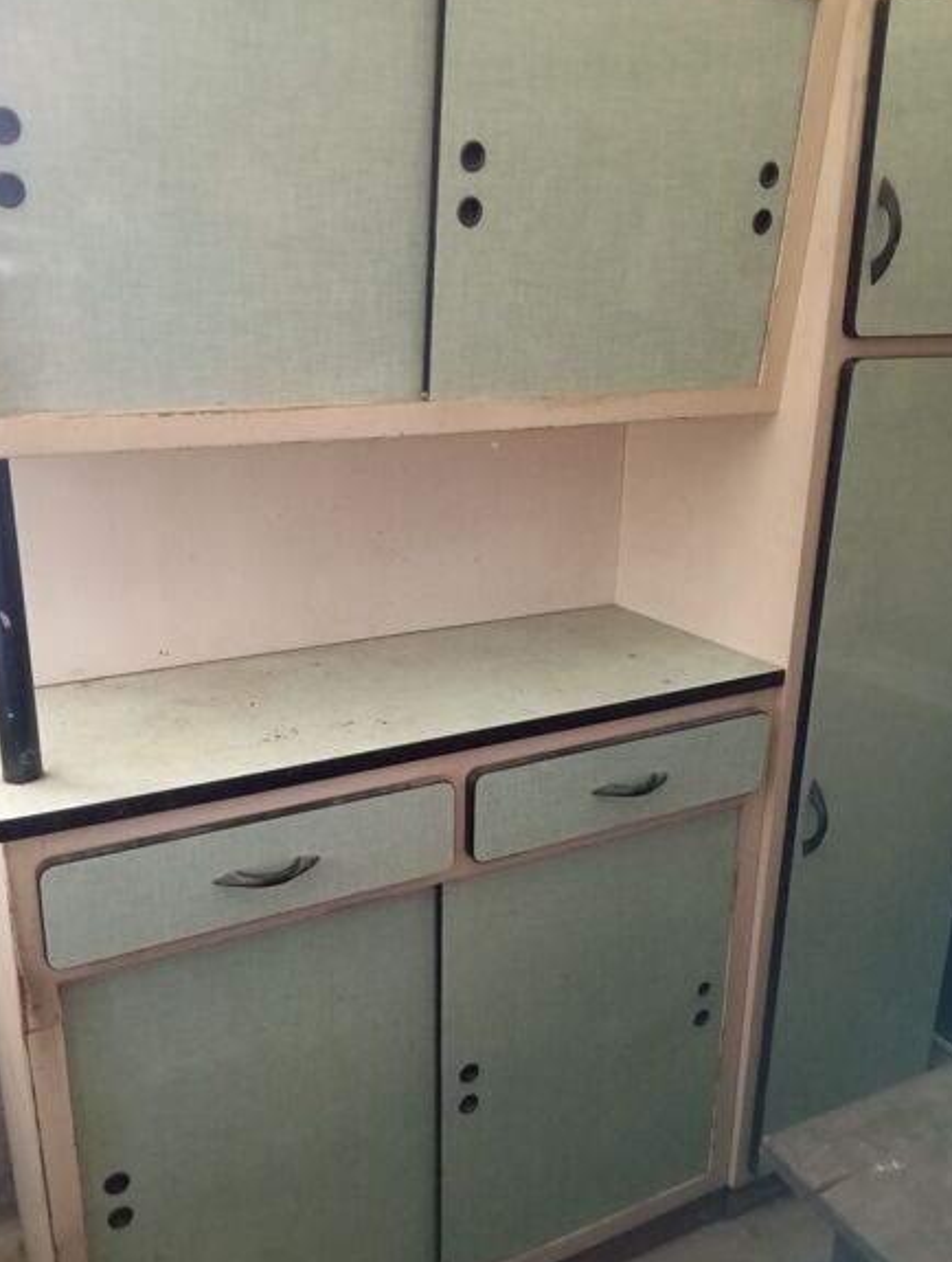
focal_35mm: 31
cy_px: 668
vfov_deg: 58.2
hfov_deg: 45.6
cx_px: 439
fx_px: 1132
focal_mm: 4.22
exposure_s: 1/20
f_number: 1.8
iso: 6900
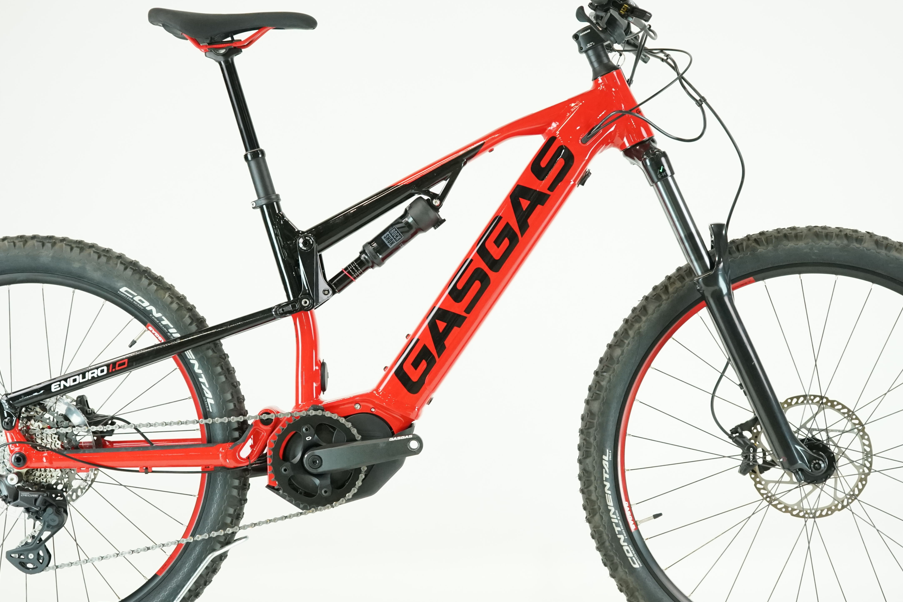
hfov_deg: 28.1
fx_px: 1806
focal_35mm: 72
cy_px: 291
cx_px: 432
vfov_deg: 18.9
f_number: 5.6
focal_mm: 52
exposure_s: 1/200
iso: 2500
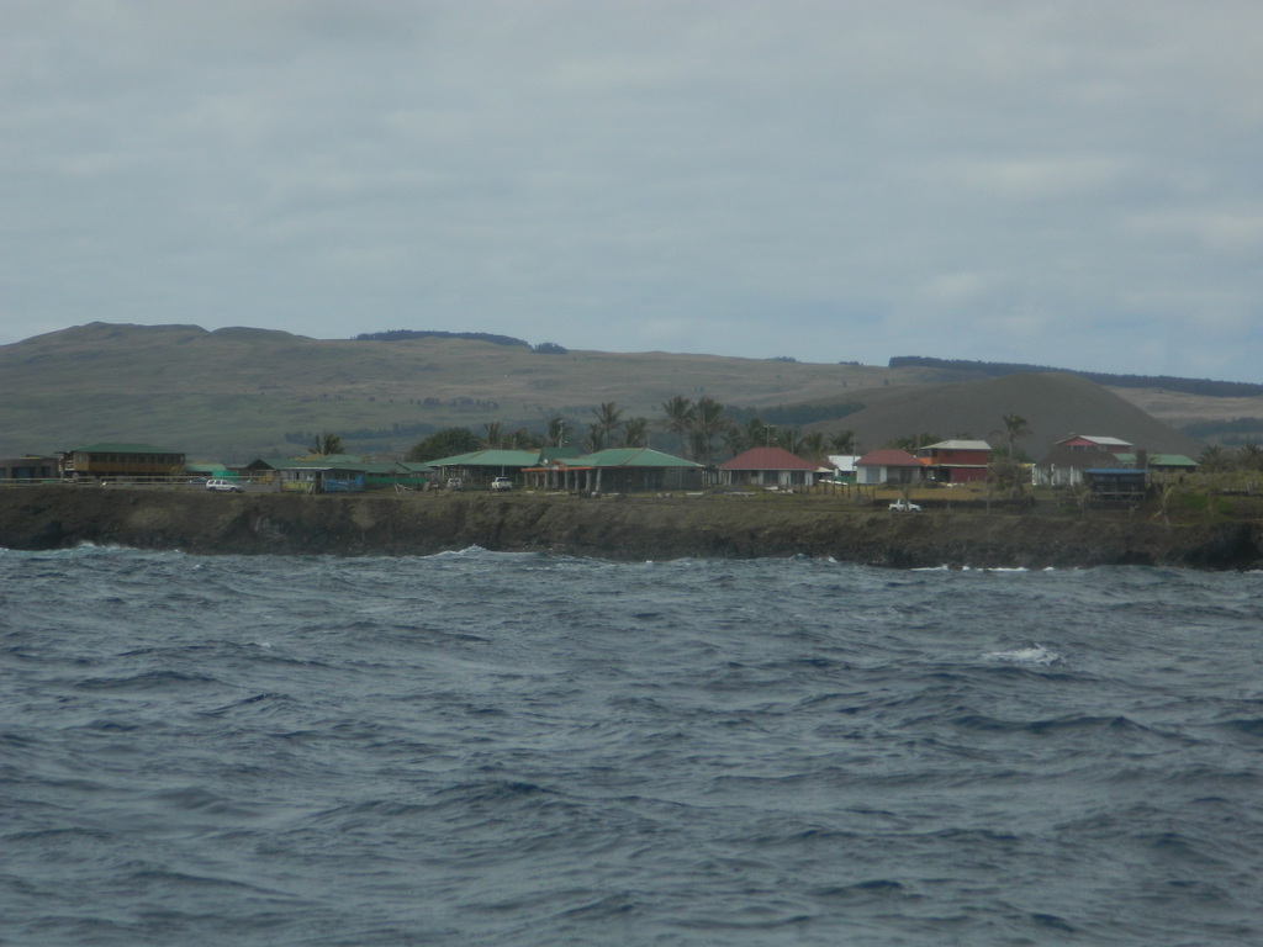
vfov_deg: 11.5
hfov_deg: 15.3
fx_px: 4707
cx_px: 632
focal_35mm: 129
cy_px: 474
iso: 80
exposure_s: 1/800
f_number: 4.7
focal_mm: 23.2
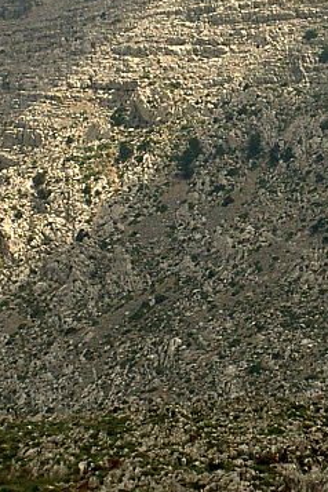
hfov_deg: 3.9
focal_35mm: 357
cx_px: 157
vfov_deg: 5.8
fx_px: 4879
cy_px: 120
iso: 50
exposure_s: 1/500
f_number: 4.9
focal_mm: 16.8
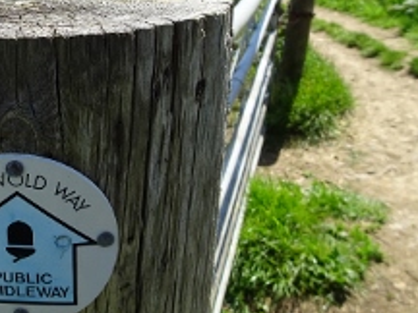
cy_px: 114
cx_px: 6
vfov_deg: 29.0
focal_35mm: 50
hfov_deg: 34.9
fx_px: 604
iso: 80
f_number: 3.5
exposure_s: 1/500
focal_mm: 4.1
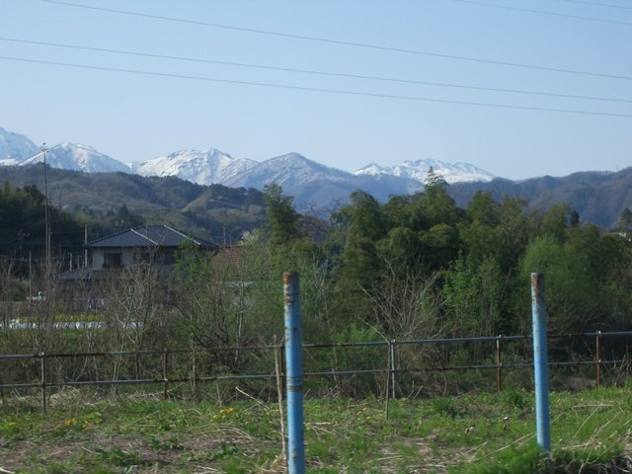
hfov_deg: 22.3
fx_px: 1607
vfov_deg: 16.8
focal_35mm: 88
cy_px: 237
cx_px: 316
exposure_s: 1/640
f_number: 4.4
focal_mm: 14.6
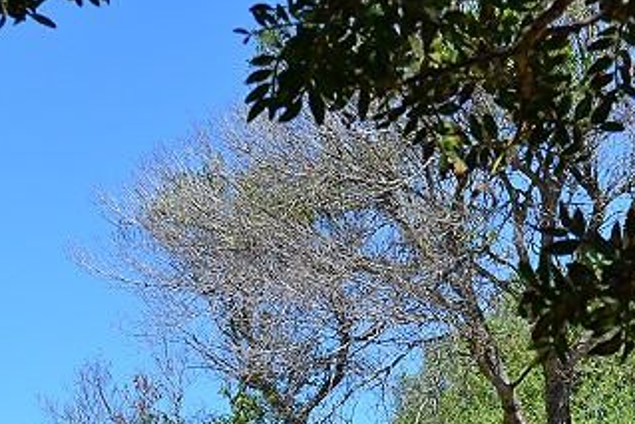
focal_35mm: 127
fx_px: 2241
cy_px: 557
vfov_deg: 10.6
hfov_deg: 15.8
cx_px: -2
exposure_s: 1/320
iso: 400
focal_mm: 30
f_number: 10
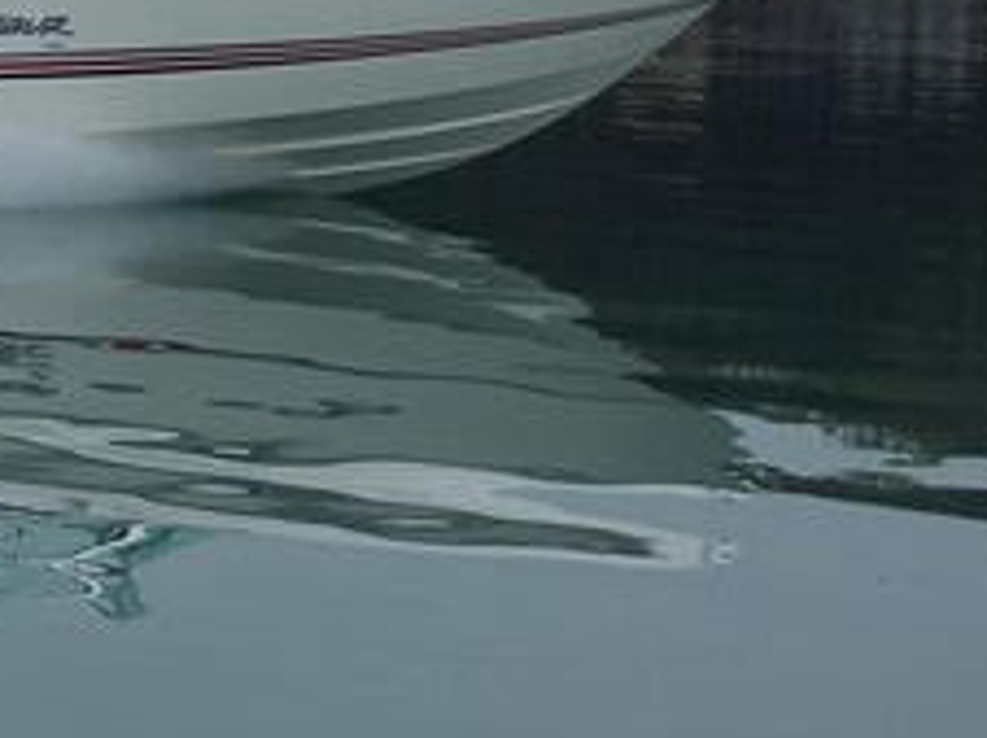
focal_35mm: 210
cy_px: 28
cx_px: -336
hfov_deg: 9.3
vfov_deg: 7.0
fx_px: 5981
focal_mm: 10.7
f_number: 3.2
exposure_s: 1/500
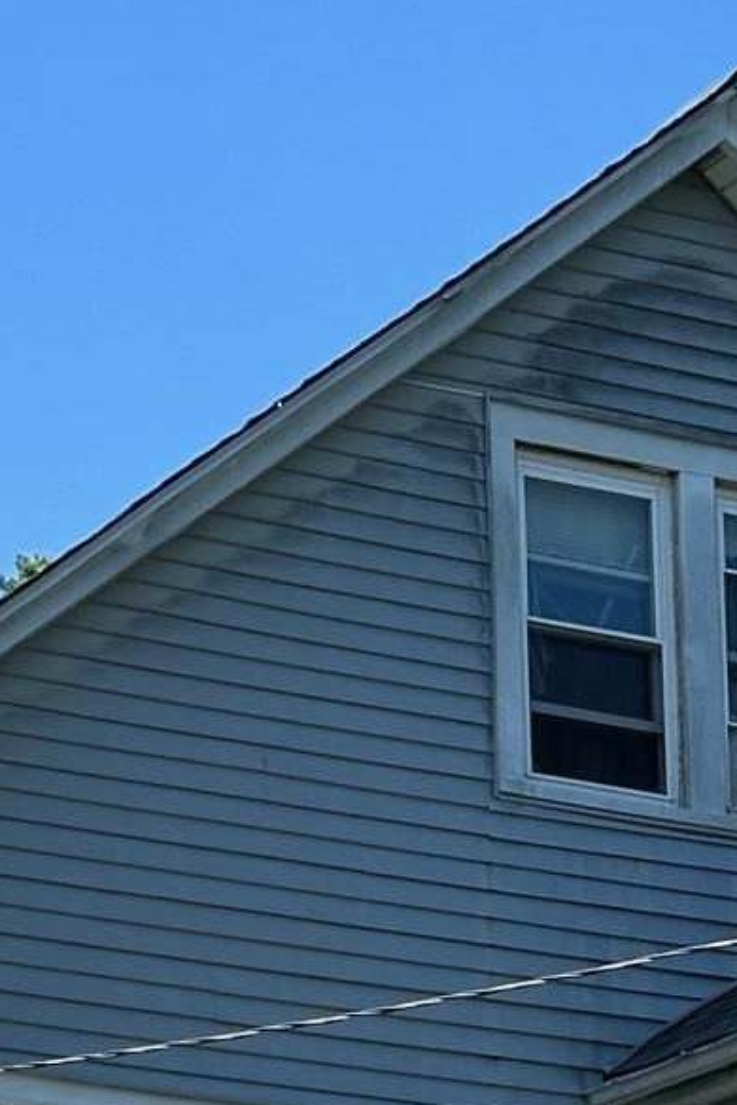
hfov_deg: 8.0
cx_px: 36
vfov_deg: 11.4
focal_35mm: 172
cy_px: 1721
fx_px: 5281
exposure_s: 1/2597
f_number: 1.78
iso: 64
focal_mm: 6.86
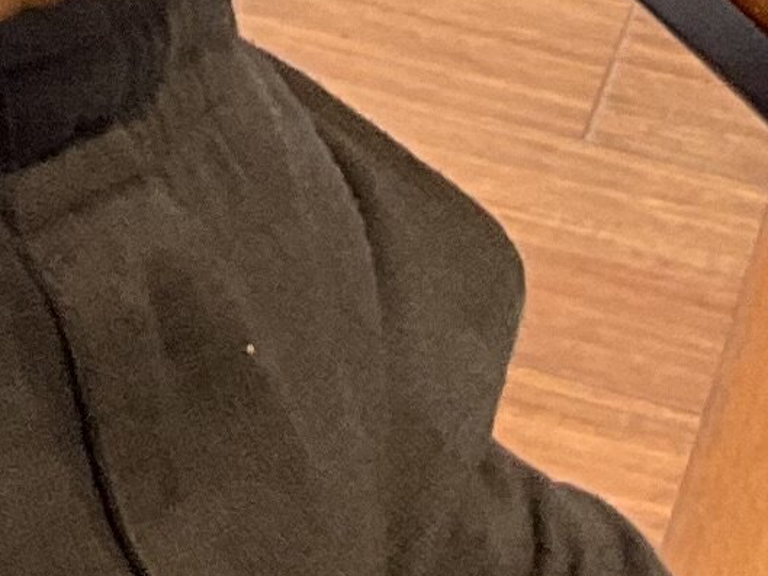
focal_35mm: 221
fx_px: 4904
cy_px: -1158
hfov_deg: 8.5
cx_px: -765
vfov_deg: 6.2
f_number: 1.8
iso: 64
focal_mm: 3
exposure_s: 1/50
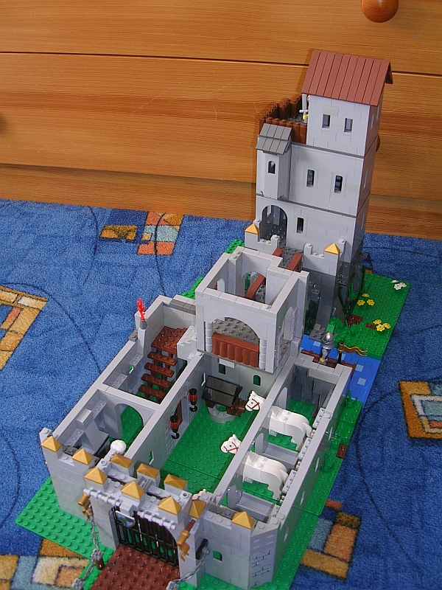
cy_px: 295
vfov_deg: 49.0
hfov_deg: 37.7
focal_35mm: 38
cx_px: 221
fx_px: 647
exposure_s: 1/30
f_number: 2.8
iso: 50
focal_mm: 5.8
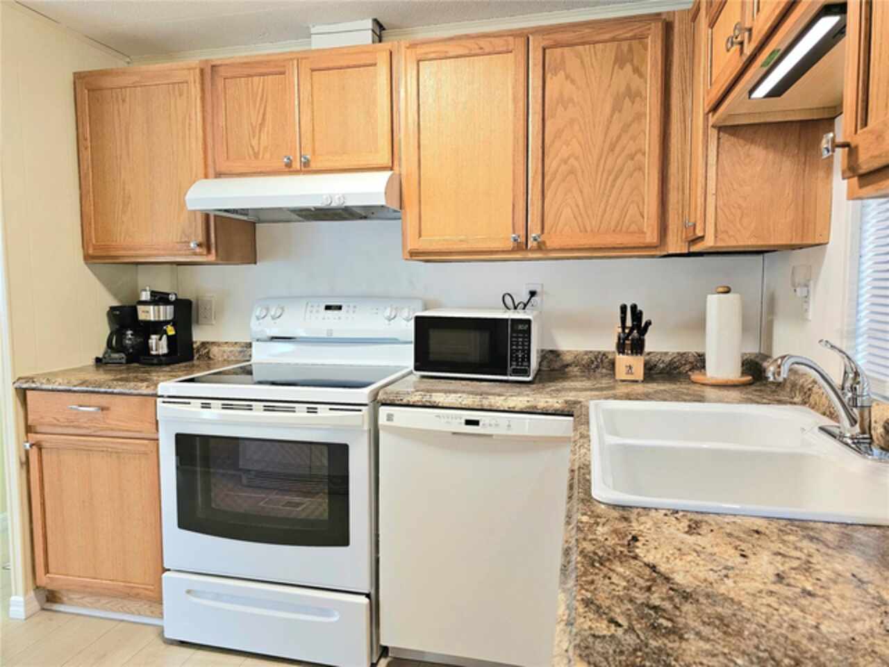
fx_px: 591
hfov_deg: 73.9
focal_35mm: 23
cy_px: 334
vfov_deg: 58.9
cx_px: 444
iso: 320
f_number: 1.7
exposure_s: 1/120
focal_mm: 6.3
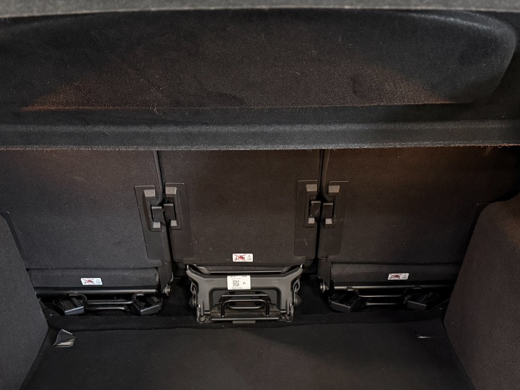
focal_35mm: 46
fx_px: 691
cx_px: 248
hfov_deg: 41.2
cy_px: 288
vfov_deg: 31.0
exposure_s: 1/25
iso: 1250
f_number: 1.78
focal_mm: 6.76
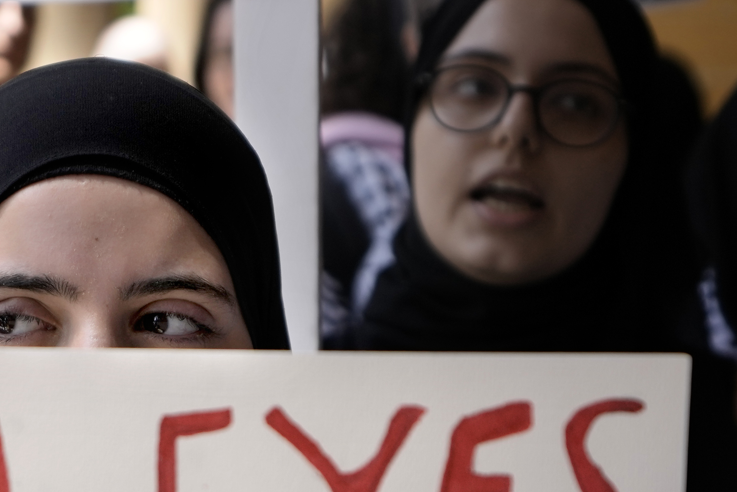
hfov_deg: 21.4
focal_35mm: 93
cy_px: 652
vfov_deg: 14.1
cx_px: 79
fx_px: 1904
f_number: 2.8
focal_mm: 35
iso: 250
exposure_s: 1/1250
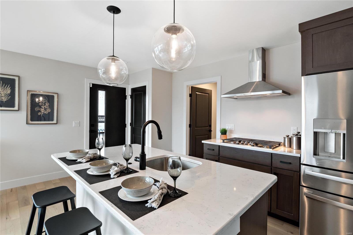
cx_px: 176
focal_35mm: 18
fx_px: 176
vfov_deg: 67.4
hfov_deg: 90.0
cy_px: 118
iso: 400
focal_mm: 9
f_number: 8
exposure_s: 1/8
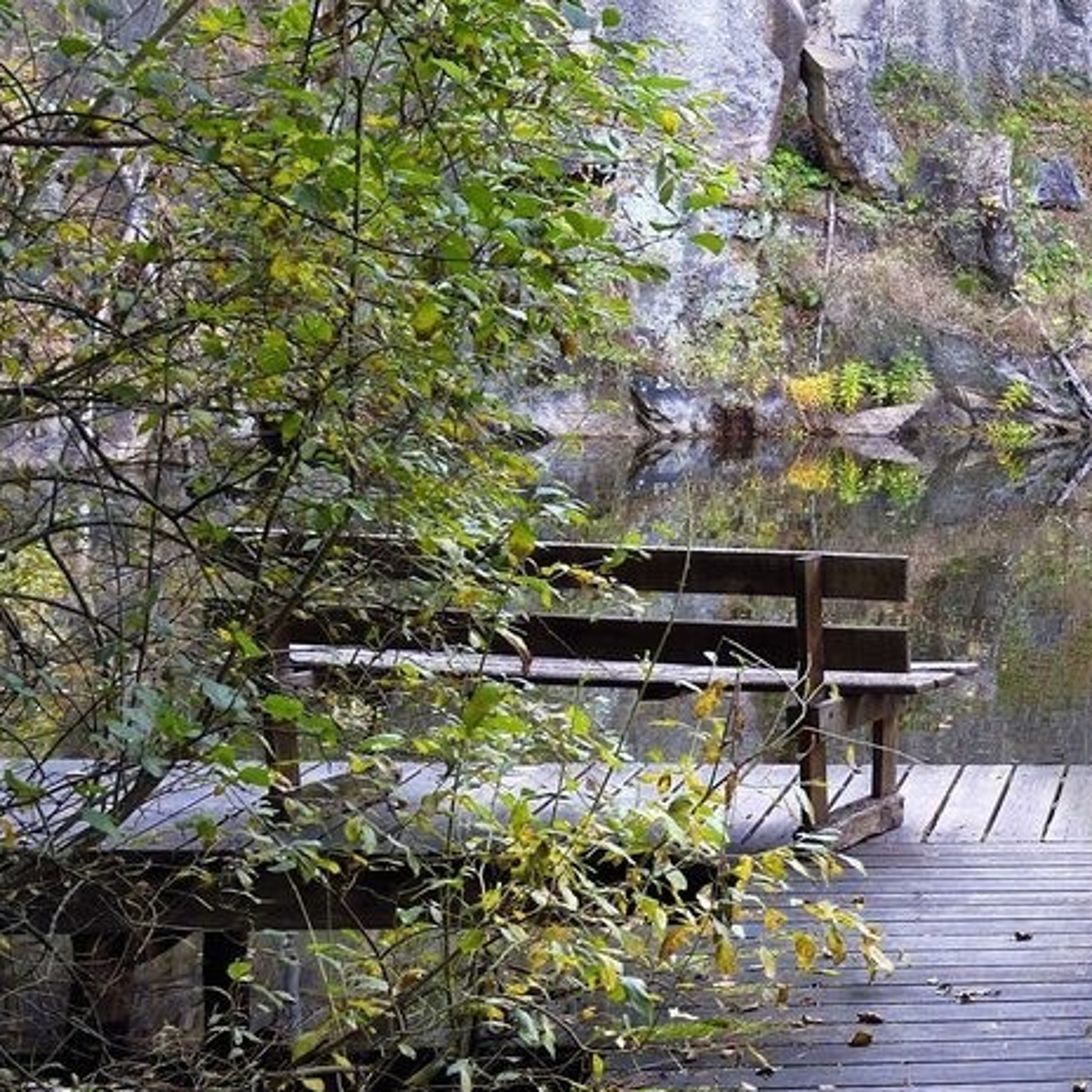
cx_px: 1843
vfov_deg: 20.2
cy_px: 225
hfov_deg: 17.4
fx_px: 3034
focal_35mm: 85
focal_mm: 29
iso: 800
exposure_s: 1/60
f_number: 10
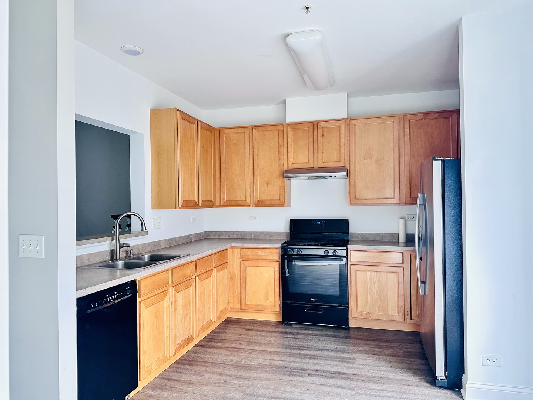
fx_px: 370
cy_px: 200
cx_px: 266
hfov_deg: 71.6
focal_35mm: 24
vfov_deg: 56.8
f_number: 1.78
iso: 250
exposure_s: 1/61
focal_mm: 6.86
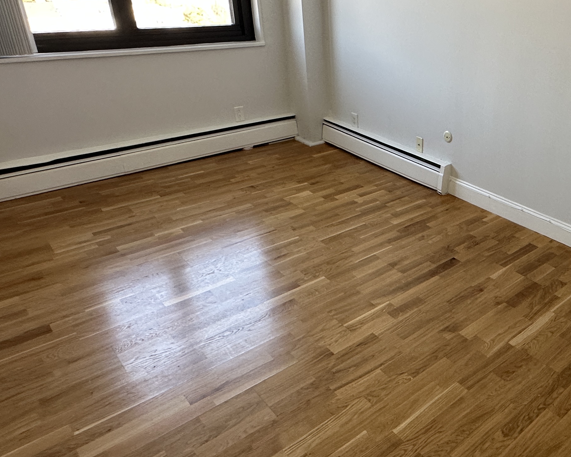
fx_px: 507
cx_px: 454
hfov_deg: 54.8
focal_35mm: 30
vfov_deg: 48.4
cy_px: 199
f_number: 2.2
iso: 160
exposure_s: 1/120
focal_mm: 2.22
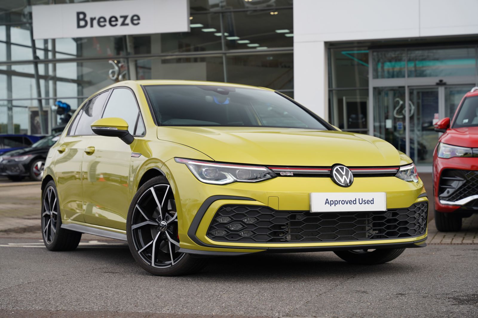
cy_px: 159
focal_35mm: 64
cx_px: 239
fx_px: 850
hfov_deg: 31.4
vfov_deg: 21.2
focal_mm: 64.1
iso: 100
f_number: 4.5
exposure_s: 1/200
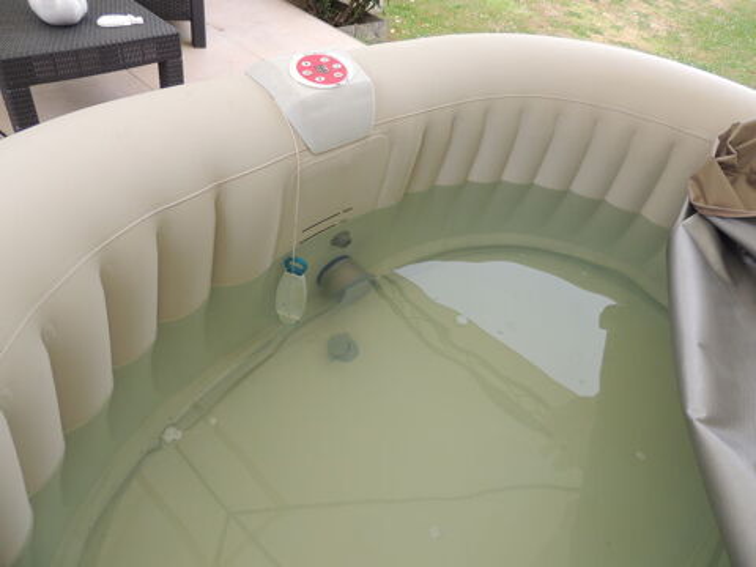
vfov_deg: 56.8
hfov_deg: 71.6
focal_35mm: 24
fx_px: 524
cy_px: 284
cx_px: 378
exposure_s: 1/125
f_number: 3
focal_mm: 4.3
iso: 100
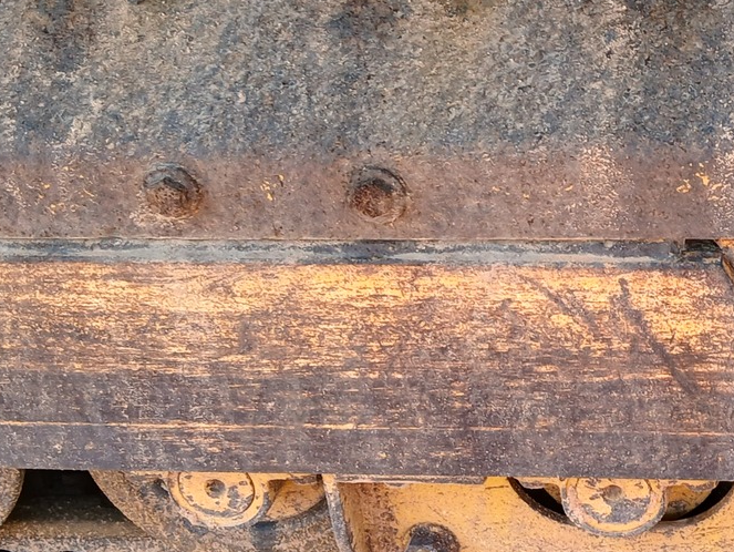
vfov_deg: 18.7
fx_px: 1676
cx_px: 747
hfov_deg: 23.6
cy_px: 270
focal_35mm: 79
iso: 20
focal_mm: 3.98
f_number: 1.8
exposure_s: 1/190
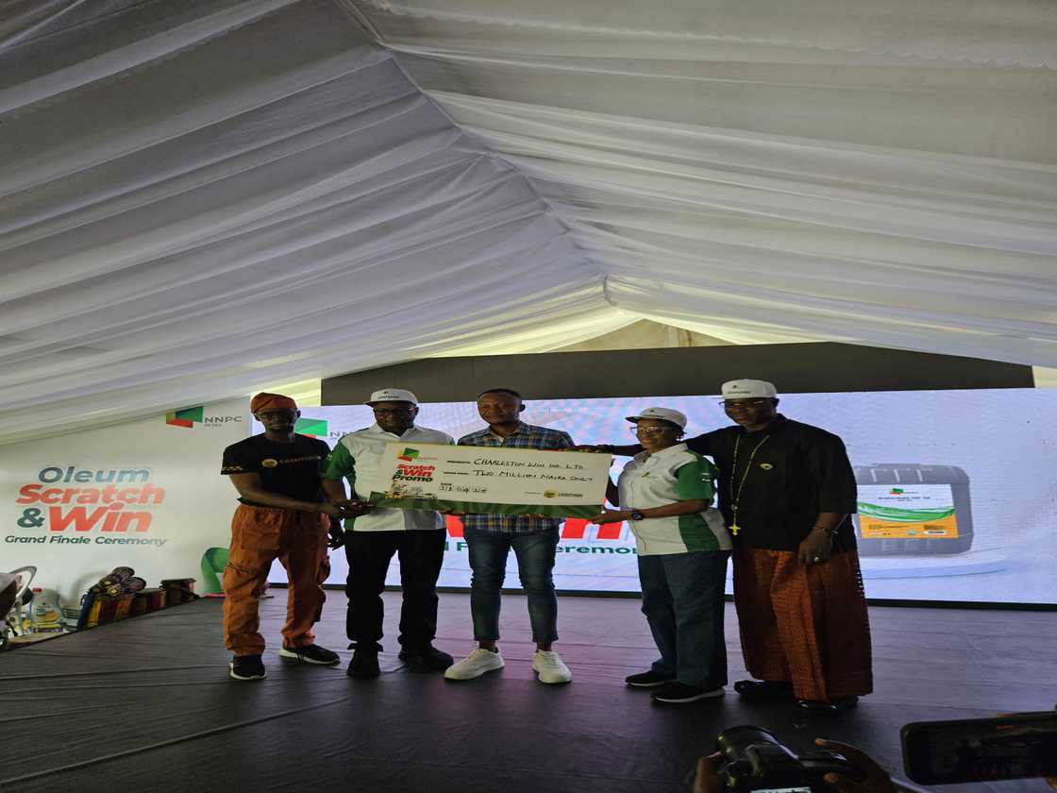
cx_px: 528
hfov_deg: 73.9
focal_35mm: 23
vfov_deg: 58.9
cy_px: 396
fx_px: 702
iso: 64
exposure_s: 1/60
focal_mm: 5.4
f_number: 1.8
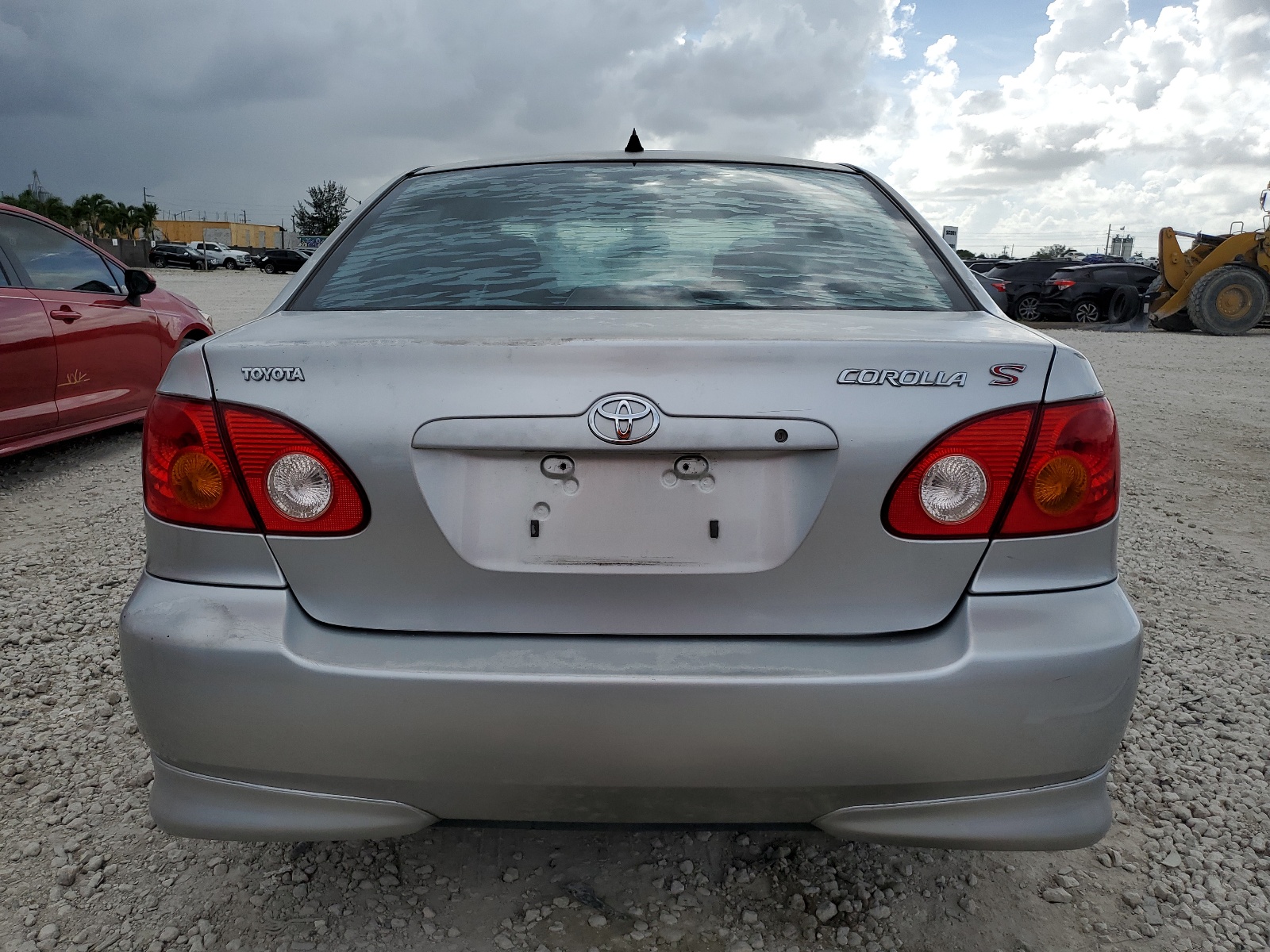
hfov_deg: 67.3
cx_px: 635
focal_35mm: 26
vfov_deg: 53.1
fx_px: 954
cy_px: 476
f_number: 1.5
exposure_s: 1/5000
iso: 50
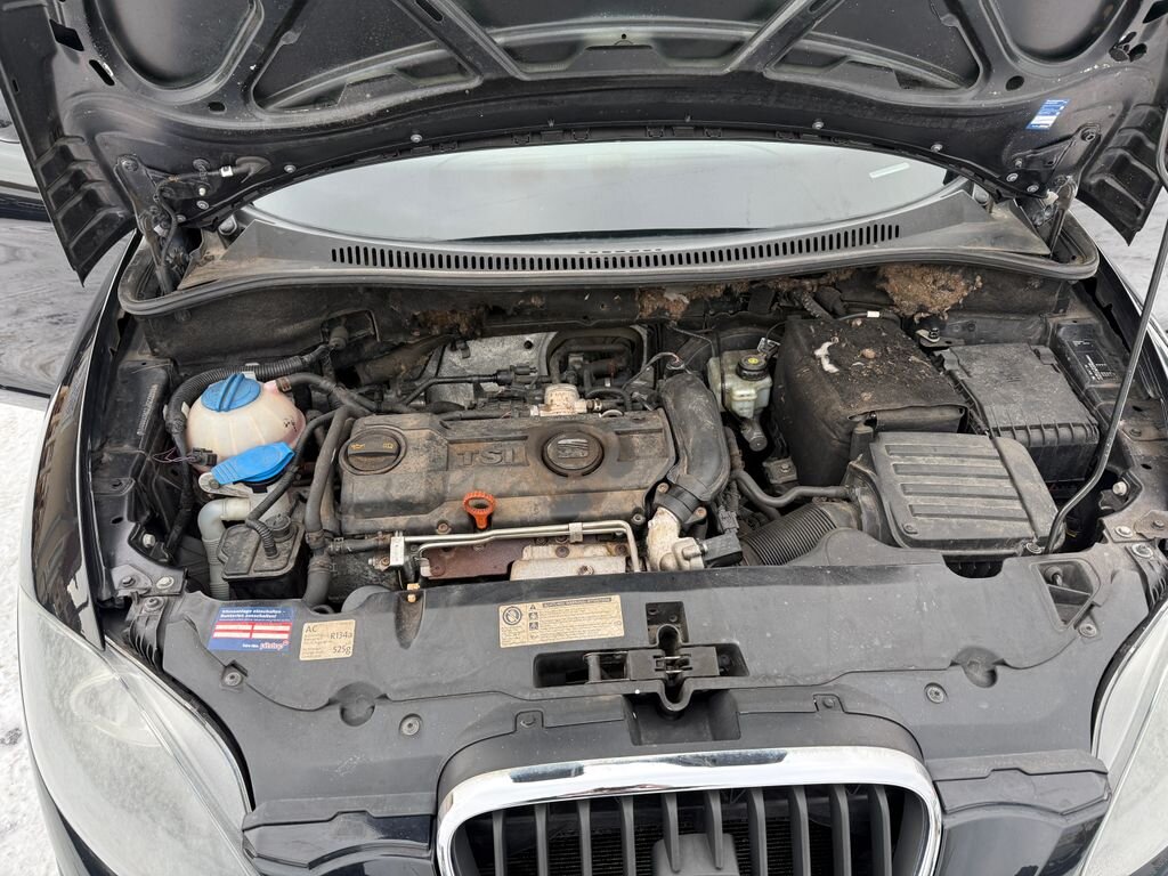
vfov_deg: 56.8
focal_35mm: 24
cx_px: 584
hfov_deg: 71.6
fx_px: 810
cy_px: 438
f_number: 1.78
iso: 100
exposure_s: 1/327
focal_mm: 6.76
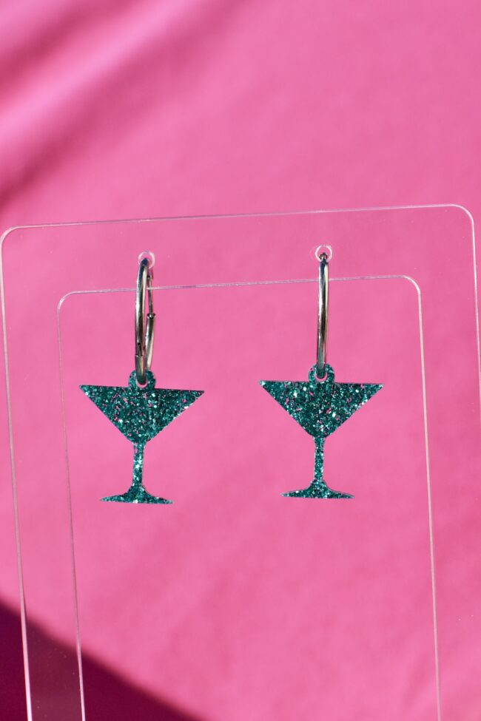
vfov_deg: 38.2
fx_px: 1042
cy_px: 360
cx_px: 240
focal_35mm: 52
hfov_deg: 26.0
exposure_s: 1/2500
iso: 160
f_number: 5.6
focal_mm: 35
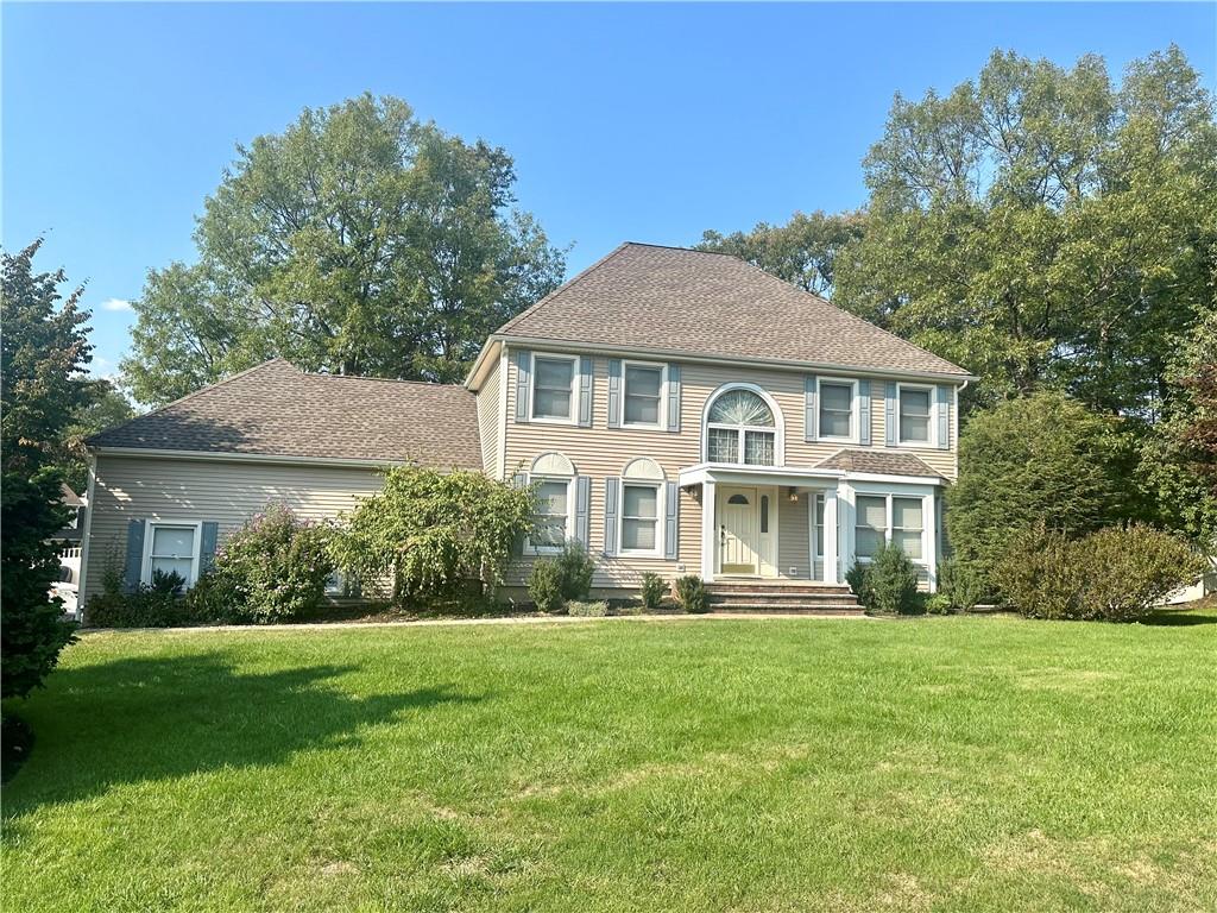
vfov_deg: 56.8
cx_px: 608
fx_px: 844
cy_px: 456
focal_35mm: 24
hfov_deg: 71.6
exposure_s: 1/2967
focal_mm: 6.86
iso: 80
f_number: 1.78
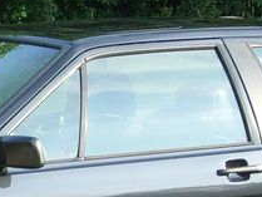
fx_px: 1931
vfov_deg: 5.8
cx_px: -11
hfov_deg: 7.7
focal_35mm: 255
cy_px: 217
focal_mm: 8.7
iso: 80
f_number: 3.3
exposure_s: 1/250
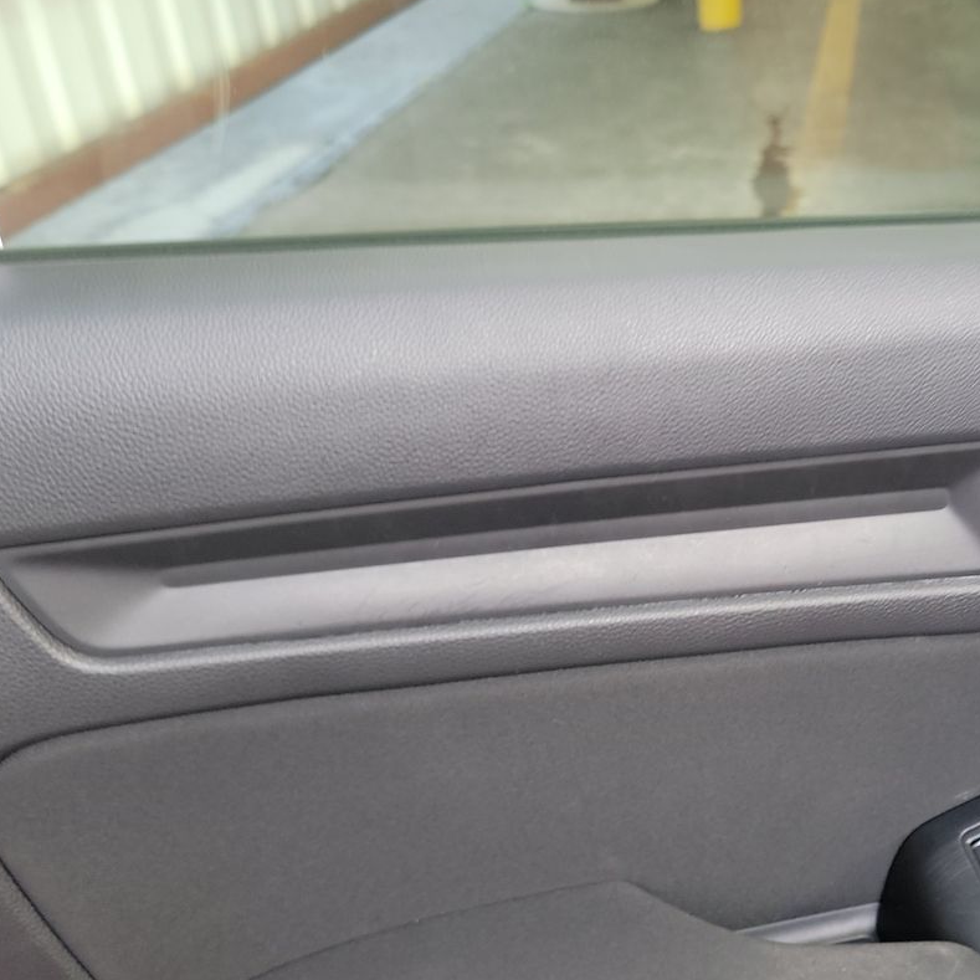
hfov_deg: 37.7
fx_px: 1377
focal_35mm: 43
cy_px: 673
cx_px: 786
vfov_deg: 38.6
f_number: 1.8
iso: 180
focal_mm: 6.7
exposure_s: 1/59
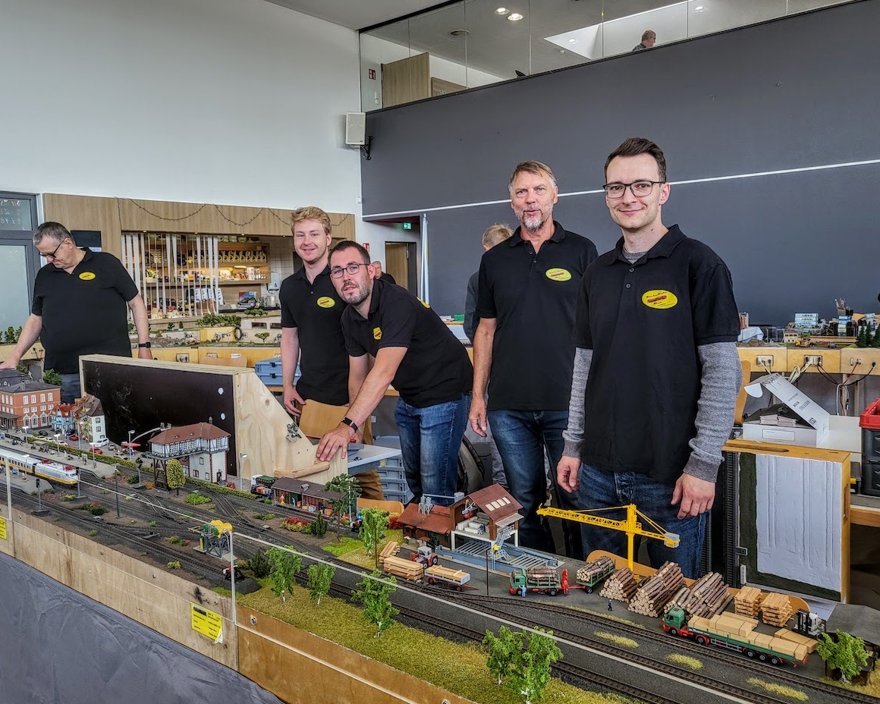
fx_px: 729
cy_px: 344
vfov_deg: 51.5
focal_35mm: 28
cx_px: 417
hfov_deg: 62.2
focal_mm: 4.25
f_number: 1.8
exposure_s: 1/100
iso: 50
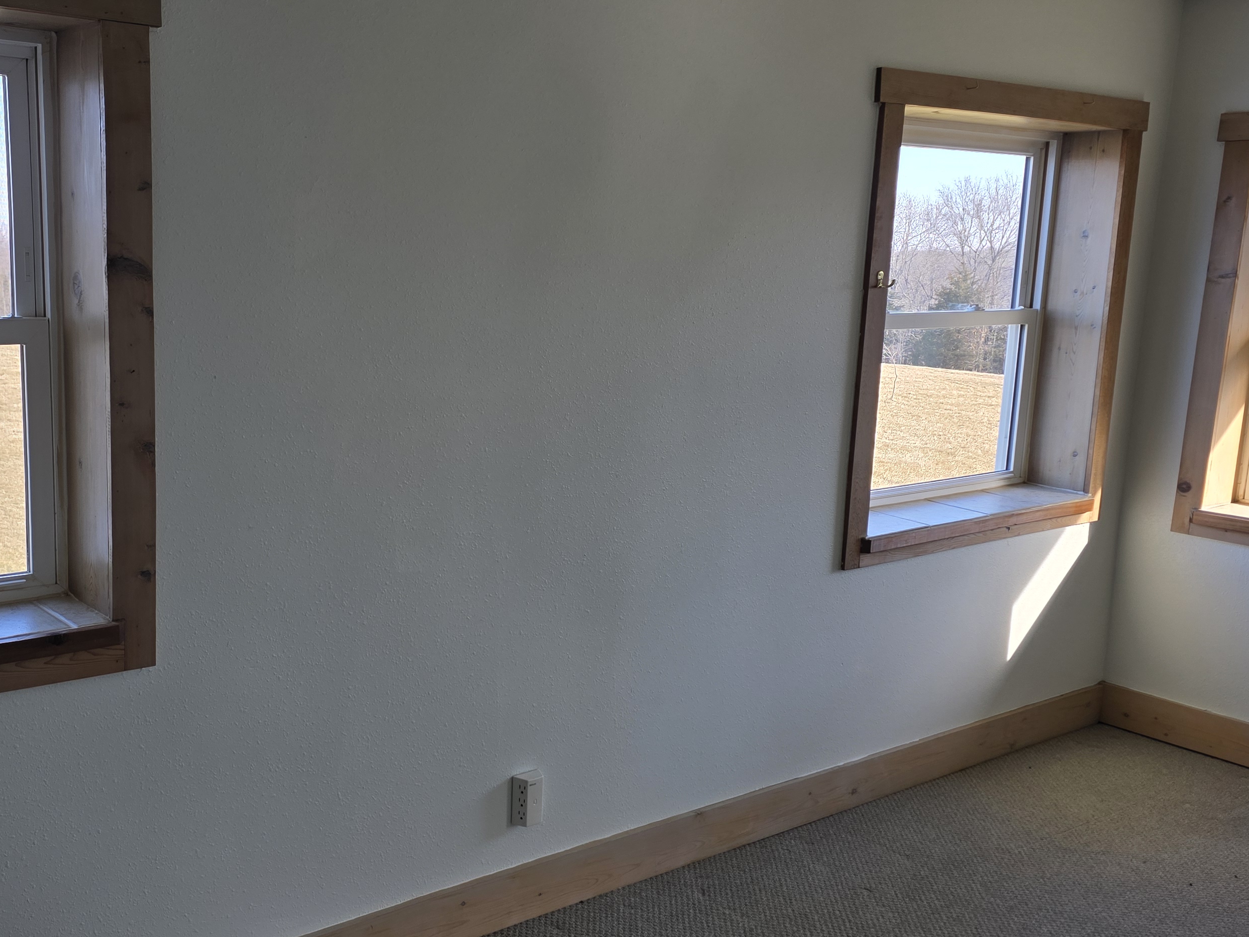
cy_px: 477
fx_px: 1335
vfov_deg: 38.7
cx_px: 406
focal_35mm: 37
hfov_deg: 49.2
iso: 50
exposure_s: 1/180
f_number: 1.7
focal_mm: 6.3
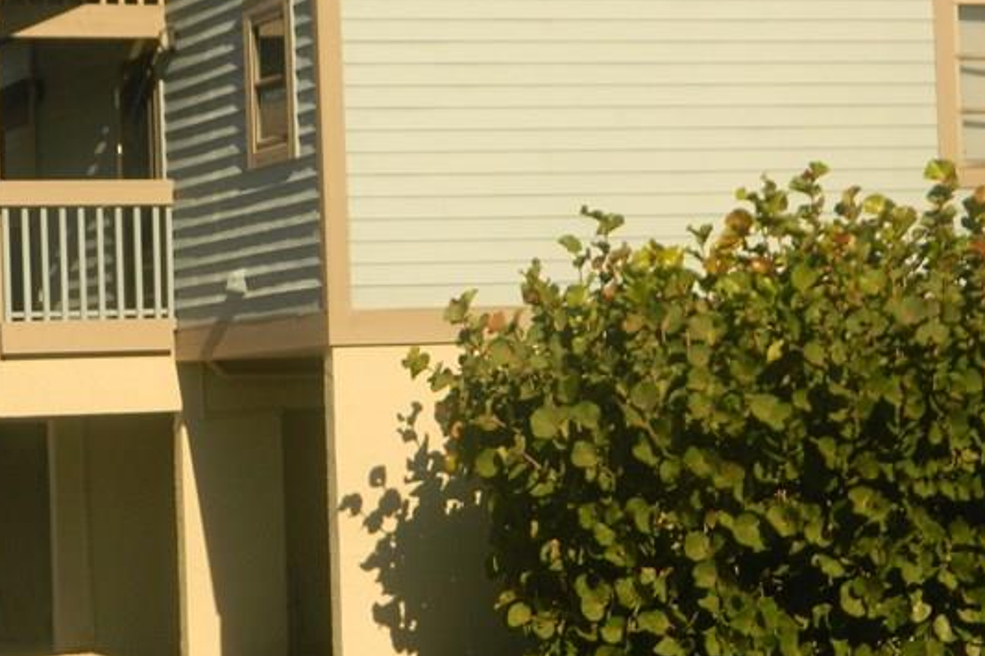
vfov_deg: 9.8
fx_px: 3829
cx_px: 272
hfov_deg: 14.6
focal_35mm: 140
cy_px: 360
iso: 110
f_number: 11.4
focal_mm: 12.6
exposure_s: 1/200
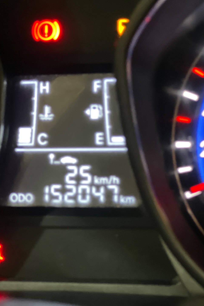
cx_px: 121
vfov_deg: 19.1
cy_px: 153
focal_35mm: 107
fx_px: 909
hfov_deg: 12.8
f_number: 2.8
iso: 640
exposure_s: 1/15
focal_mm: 9
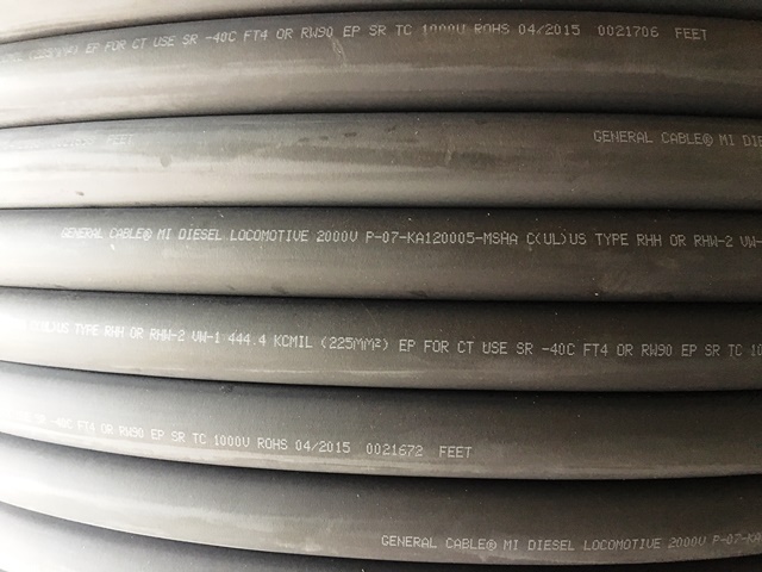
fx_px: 638
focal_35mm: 29
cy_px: 286
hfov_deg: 61.7
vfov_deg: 48.2
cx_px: 381
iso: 320
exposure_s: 1/15
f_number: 2.2
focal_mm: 4.15
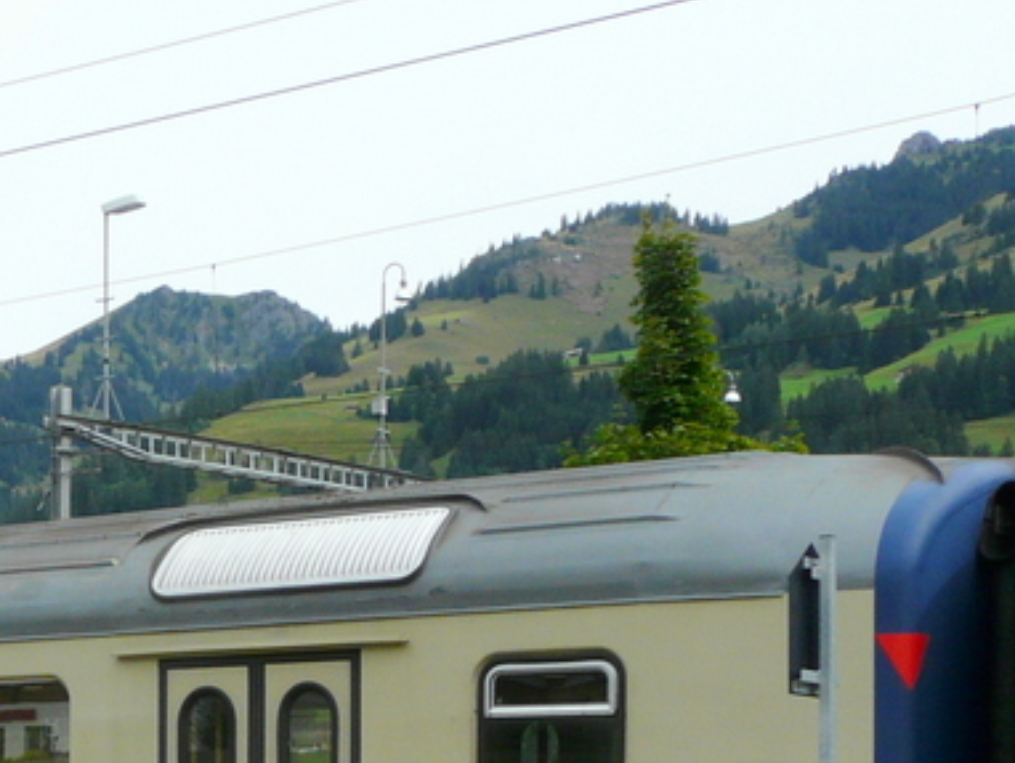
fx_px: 2611
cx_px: -271
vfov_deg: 16.1
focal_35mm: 89
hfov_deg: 20.3
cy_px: 859
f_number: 5.6
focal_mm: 5.6
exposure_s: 1/250
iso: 100
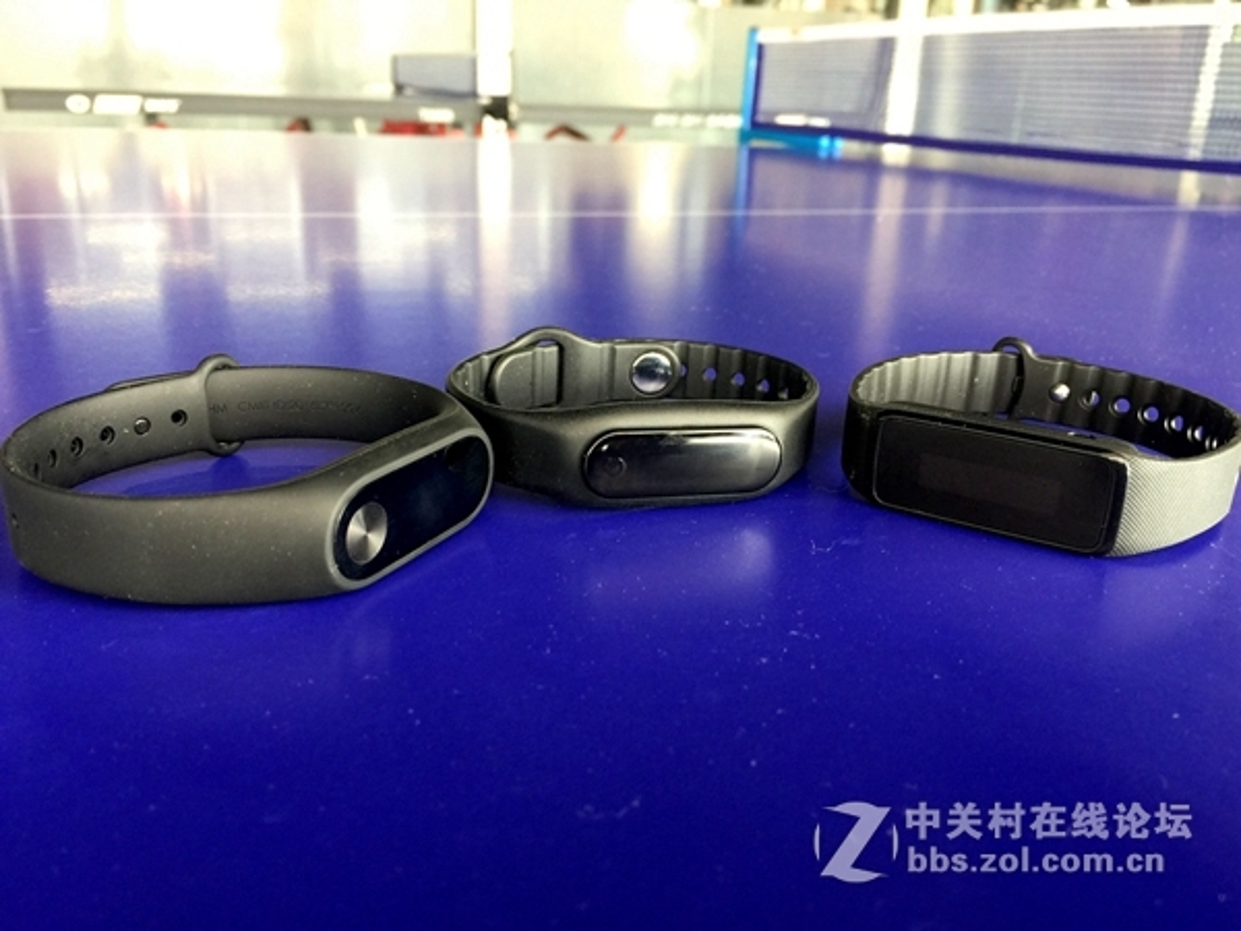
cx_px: 620
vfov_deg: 48.2
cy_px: 466
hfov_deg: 61.7
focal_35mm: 29
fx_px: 1040
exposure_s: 1/17
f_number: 2.2
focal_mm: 4.15
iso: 40
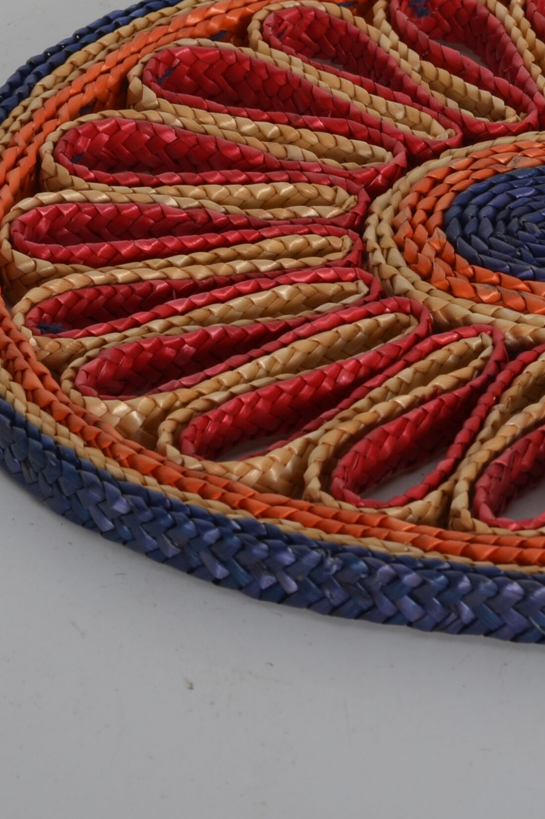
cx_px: 747
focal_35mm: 167
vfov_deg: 12.3
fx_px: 3794
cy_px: 246
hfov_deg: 8.1
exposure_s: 1/125
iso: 100
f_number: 14
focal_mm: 50
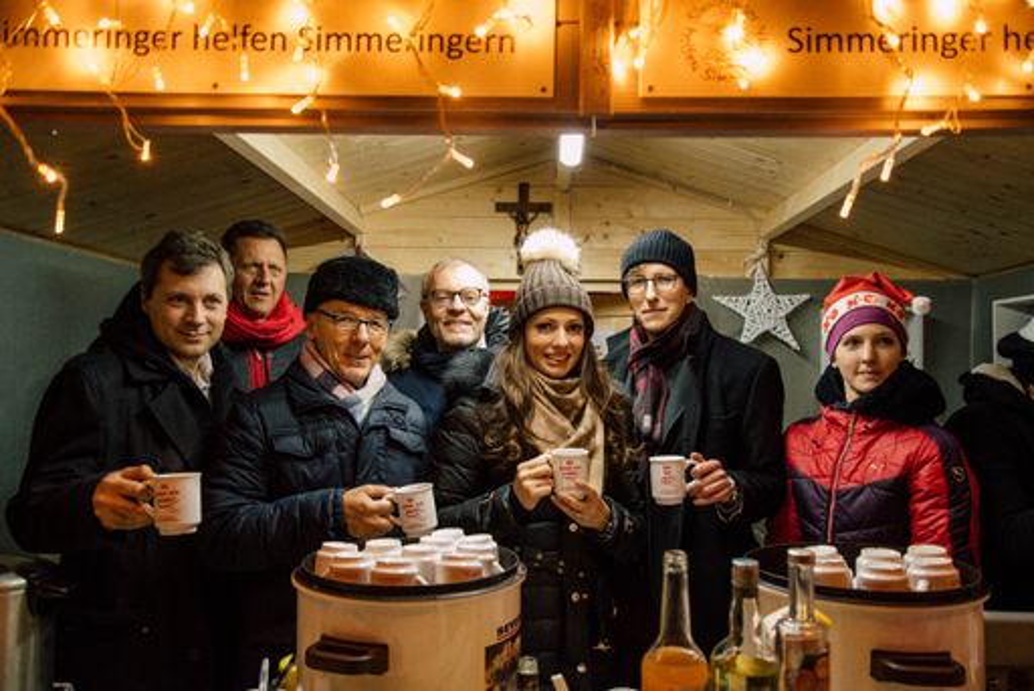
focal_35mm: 29
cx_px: 517
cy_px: 346
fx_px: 833
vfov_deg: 45.0
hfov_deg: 63.6
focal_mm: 29
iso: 6400
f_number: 4.5
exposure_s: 1/160
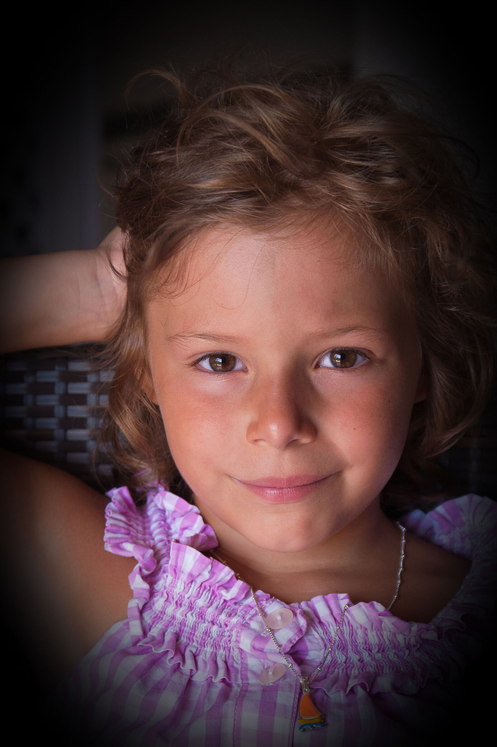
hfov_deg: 13.0
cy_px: 374
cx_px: 248
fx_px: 2178
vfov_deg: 19.5
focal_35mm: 105
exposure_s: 1/60
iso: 200
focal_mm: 70
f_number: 5.6
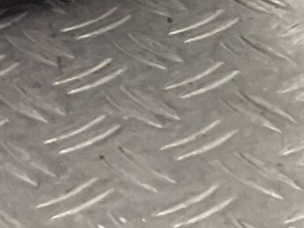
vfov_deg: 6.1
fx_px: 1923
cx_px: -499
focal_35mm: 219
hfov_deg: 8.1
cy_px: -516
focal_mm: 3
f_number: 1.8
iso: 25
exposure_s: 1/120
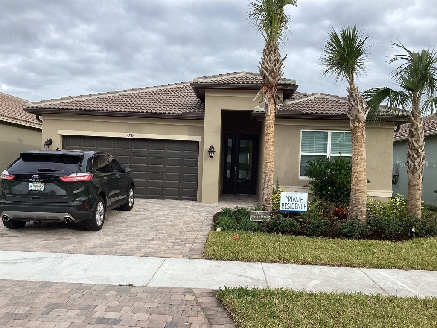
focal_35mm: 31
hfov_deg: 58.4
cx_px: 218
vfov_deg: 45.4
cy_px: 164
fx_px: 391
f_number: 2.4
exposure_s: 1/370
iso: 25
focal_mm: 3.3
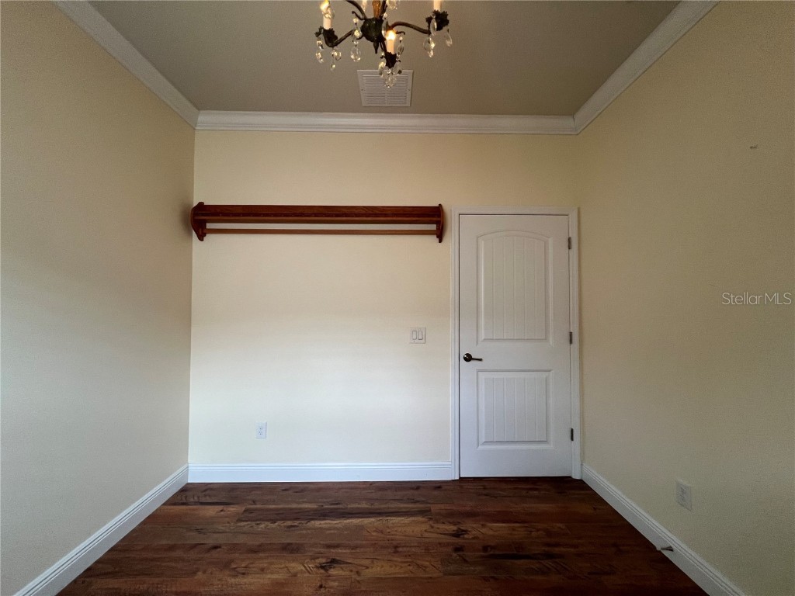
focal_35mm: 13
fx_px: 299
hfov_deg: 106.2
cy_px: 298
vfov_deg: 89.9
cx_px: 398
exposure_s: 1/60
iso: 160
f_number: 1.8
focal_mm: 1.57
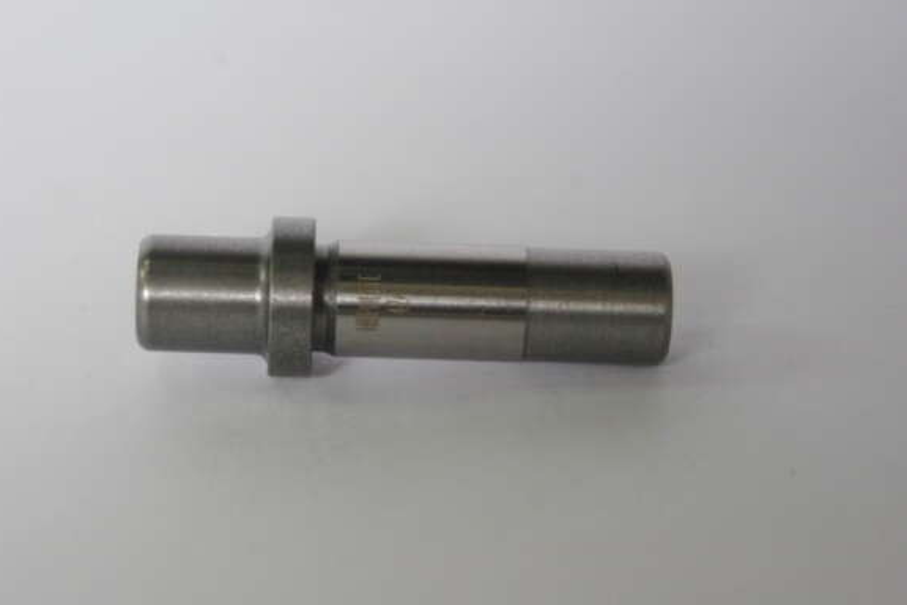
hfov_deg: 16.4
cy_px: 302
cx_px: 438
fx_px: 3149
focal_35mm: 125
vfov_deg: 11.0
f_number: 8
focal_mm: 80
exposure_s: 1/30
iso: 800
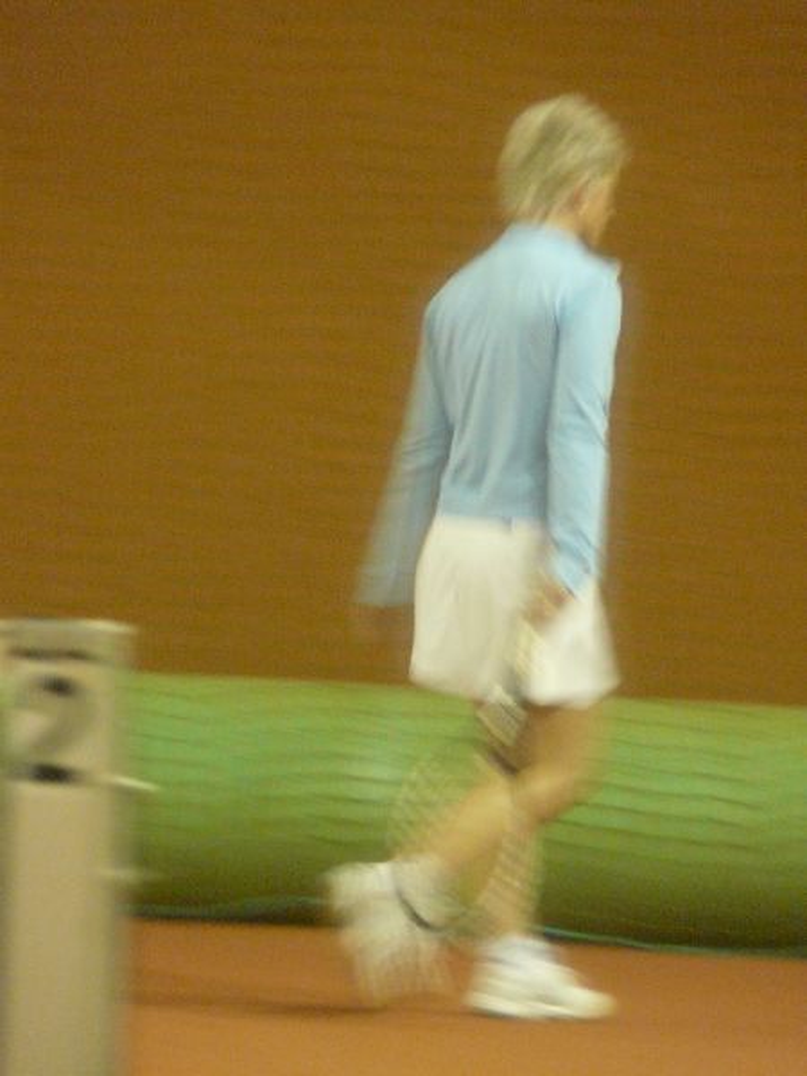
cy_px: 538
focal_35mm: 504
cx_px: 404
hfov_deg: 3.0
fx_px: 15666
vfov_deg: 3.9
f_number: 4.2
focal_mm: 82.8
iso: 800
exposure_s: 1/13
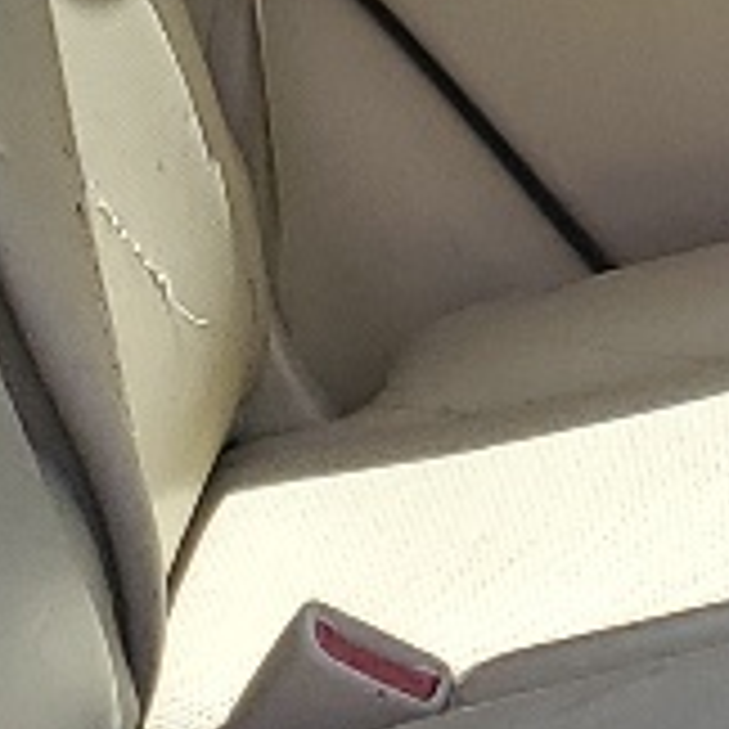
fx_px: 5409
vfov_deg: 7.6
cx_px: 1552
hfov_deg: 7.4
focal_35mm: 227
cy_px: -180
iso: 50
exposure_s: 1/385
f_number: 1.5
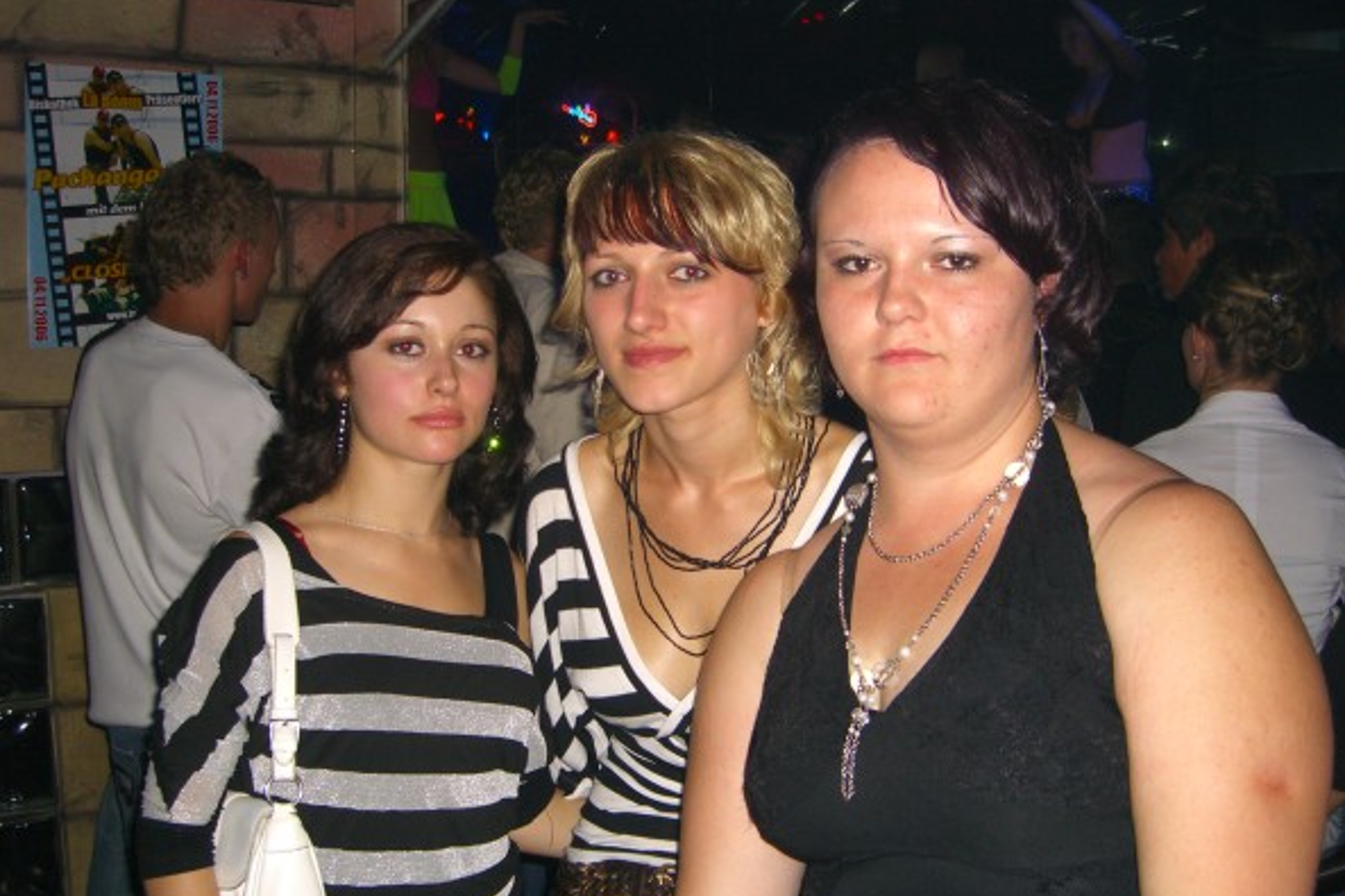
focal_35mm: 40
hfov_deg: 48.5
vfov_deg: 33.4
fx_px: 1494
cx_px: 676
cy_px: 497
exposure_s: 1/60
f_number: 2.8
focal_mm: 7.9
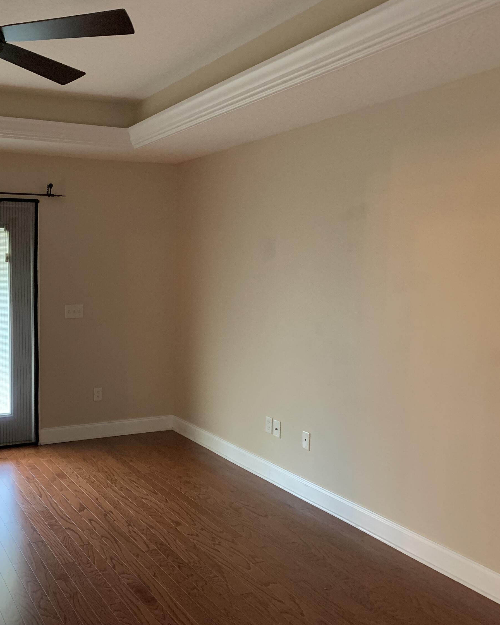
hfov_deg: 42.0
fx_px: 629
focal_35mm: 34
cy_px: 312
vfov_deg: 52.8
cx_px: 123
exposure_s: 1/60
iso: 320
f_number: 1.8
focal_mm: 4.25
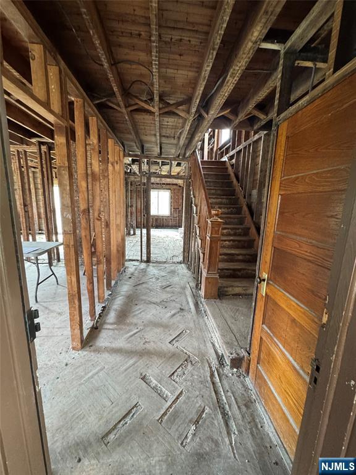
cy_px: 238
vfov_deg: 102.1
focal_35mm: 14
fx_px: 192
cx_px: 178
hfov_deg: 85.7
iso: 640
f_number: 2.2
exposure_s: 1/60
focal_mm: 2.22
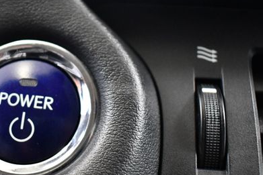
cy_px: 71
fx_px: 431
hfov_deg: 33.4
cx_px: 75
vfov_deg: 23.0
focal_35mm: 59
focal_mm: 18
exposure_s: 1/60
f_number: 3.5
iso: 3200
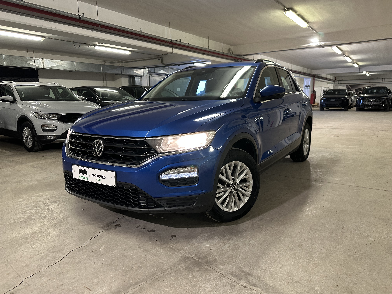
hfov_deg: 71.6
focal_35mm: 24
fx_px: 272
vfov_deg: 56.8
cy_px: 147
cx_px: 196
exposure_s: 1/50
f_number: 1.78
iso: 250
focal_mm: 6.86
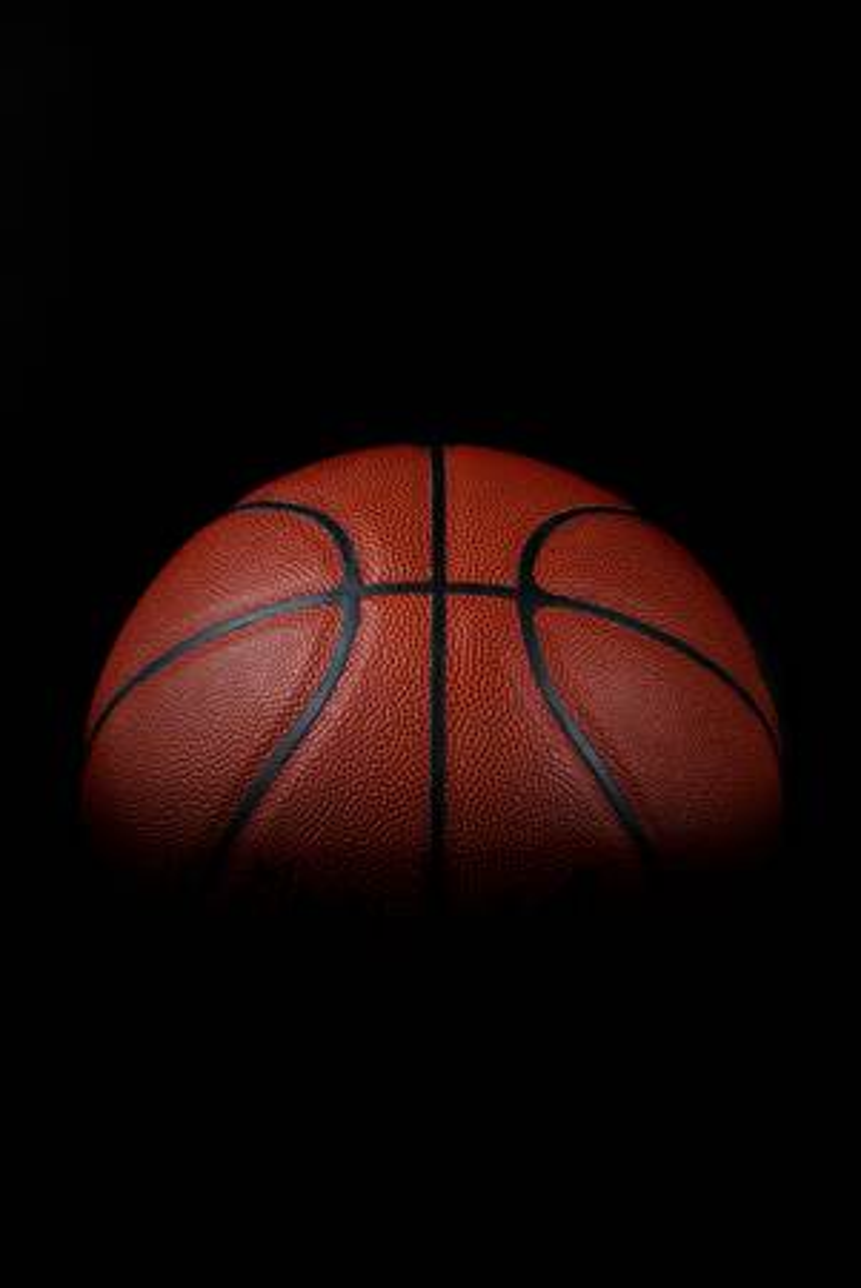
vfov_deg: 15.2
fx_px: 4832
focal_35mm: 135
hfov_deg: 10.2
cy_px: 644
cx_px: 430
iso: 100
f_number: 11
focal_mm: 90
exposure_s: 1/160
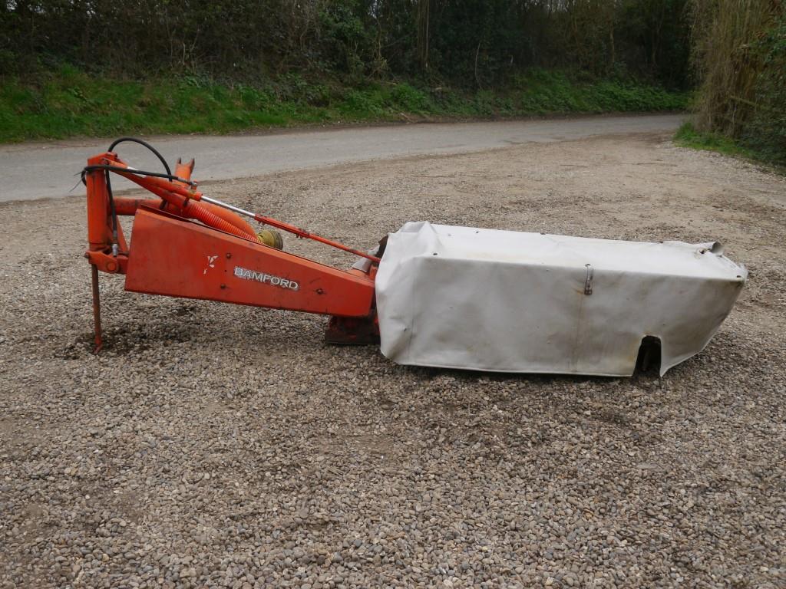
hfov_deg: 51.4
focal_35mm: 36
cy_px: 294
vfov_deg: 39.7
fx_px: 817
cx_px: 393
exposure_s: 1/160
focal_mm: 18
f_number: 5.6
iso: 160
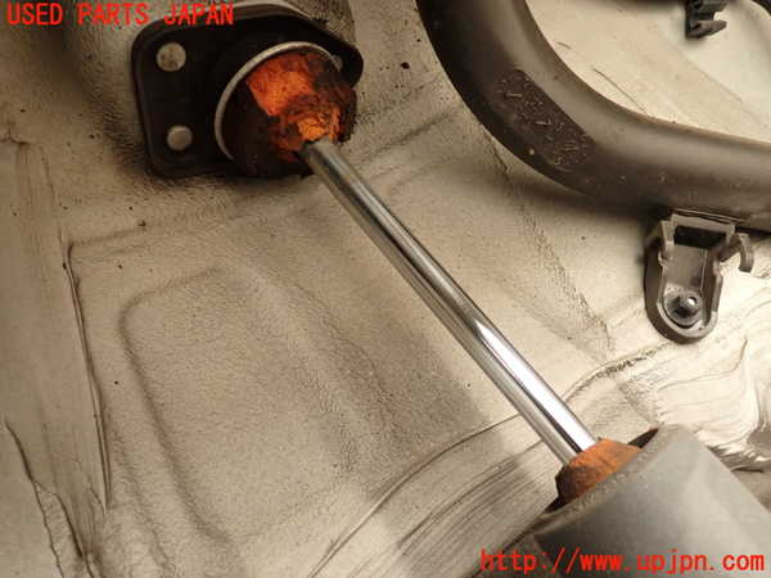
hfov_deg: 69.4
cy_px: 289
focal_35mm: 25
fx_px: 557
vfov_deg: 54.9
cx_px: 386
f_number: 2
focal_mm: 4.5
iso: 250
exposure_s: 1/30
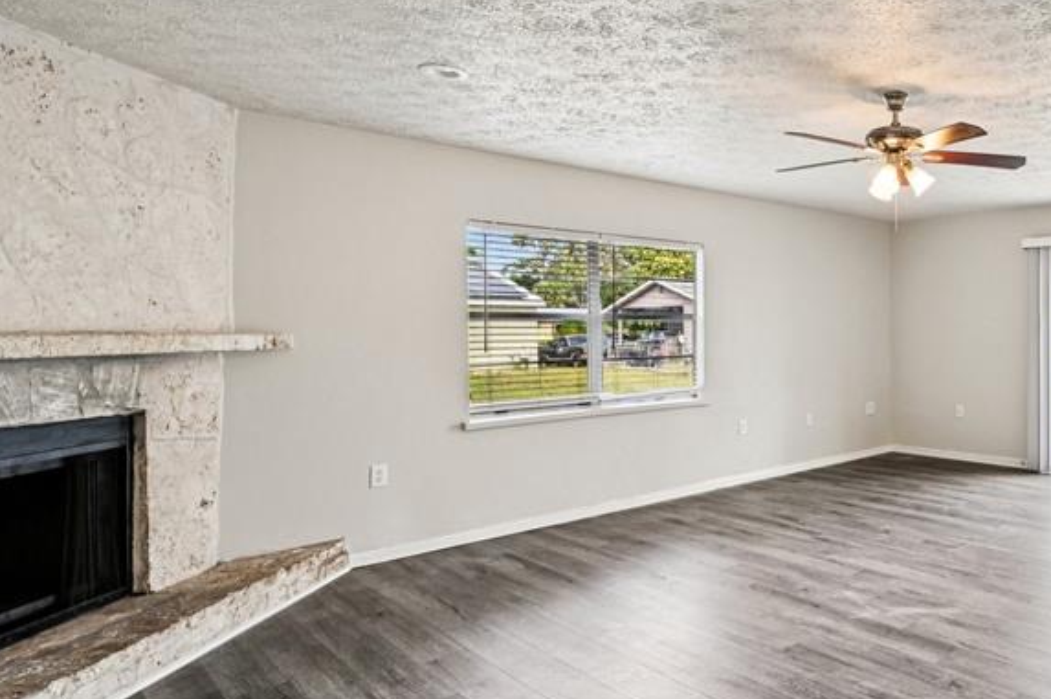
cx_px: 866
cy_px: 337
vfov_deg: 51.2
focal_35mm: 25
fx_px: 729
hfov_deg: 64.1
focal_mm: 14
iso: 800
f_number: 8
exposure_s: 1/60
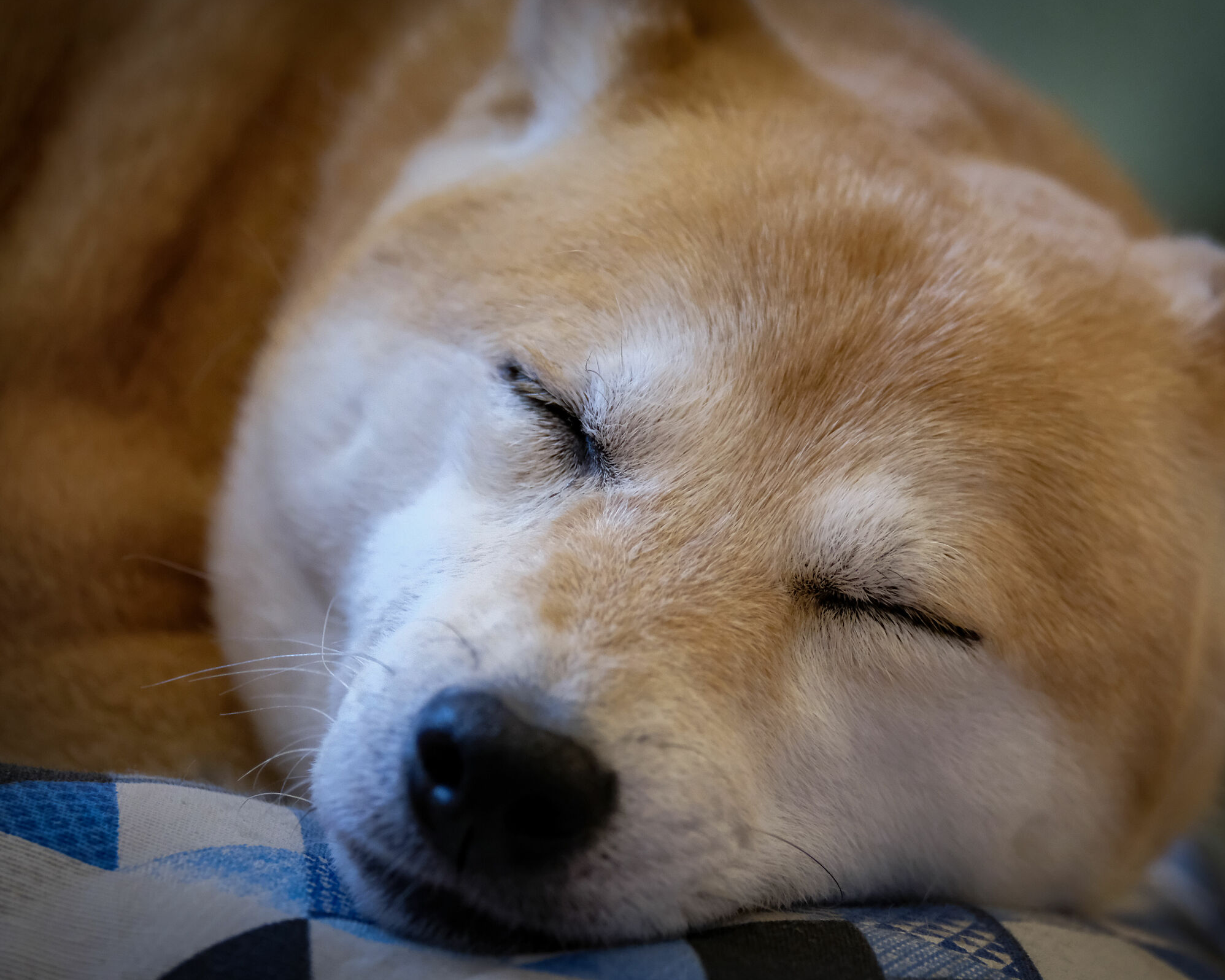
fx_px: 8265
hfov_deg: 8.5
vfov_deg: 6.8
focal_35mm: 228
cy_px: 489
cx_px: 648
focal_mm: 134.5
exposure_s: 1/60
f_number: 4.4
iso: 4000
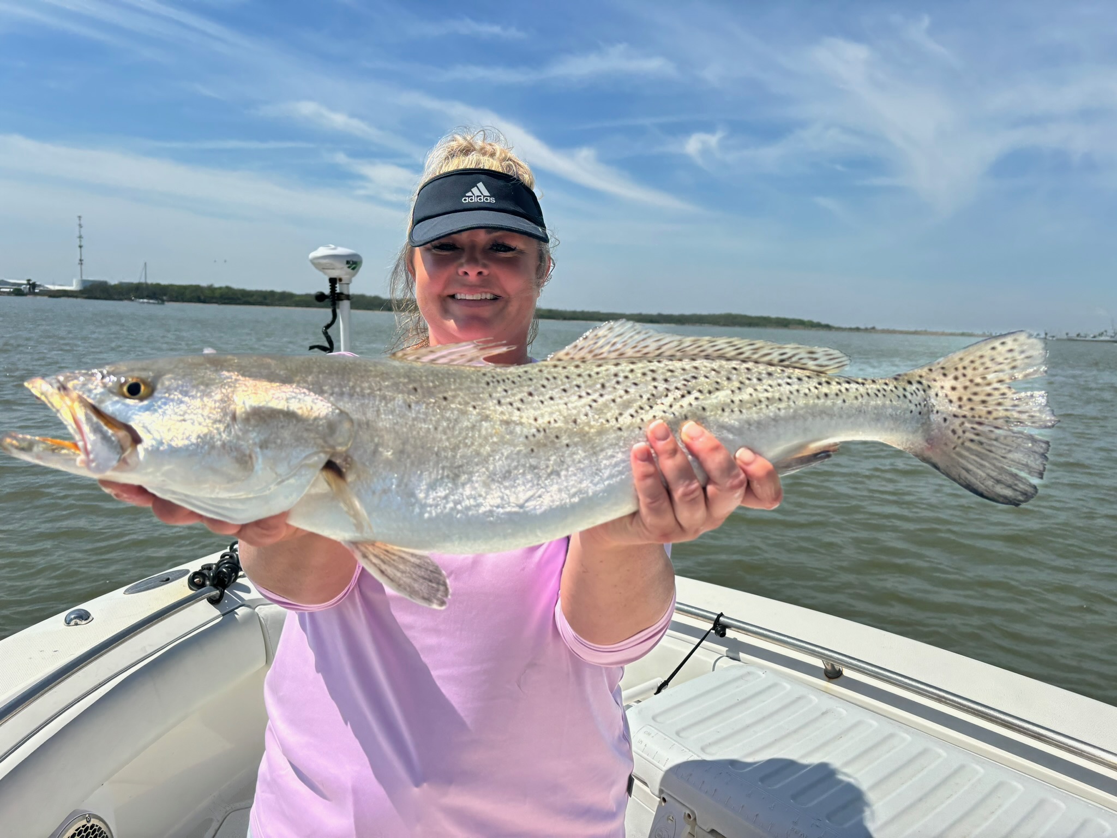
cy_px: 419
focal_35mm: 26
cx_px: 558
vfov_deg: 53.1
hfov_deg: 67.3
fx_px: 839
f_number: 1.6
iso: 50
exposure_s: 1/5076
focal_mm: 5.96
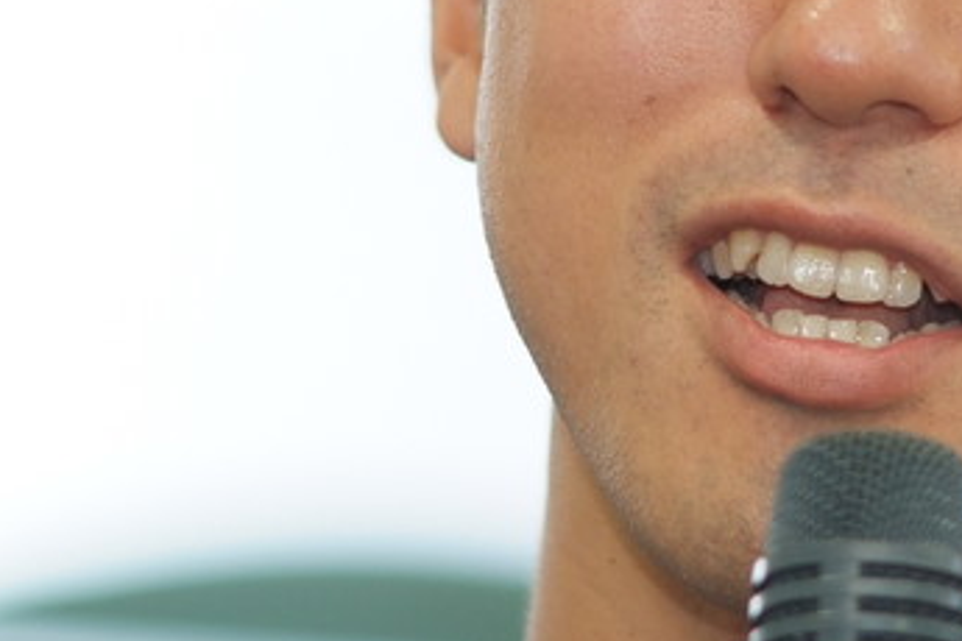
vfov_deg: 2.4
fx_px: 15043
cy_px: 75
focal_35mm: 563
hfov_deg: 3.7
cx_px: 750
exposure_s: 1/125
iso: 800
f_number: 2.8
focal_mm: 180
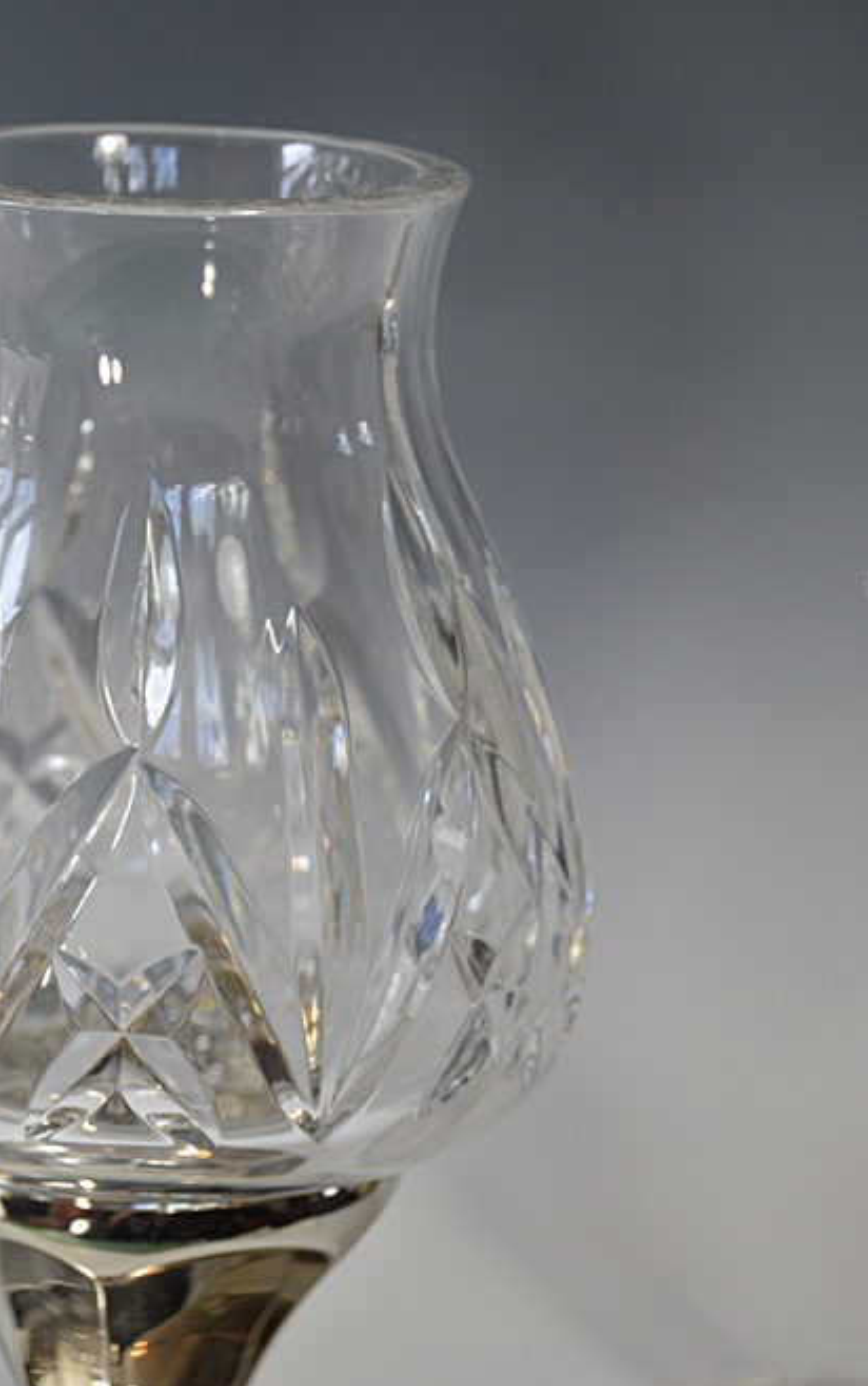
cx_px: 122
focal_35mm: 116
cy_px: 696
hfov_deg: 11.2
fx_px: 4385
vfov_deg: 18.0
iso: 400
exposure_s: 1/80
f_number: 5.6
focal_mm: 50
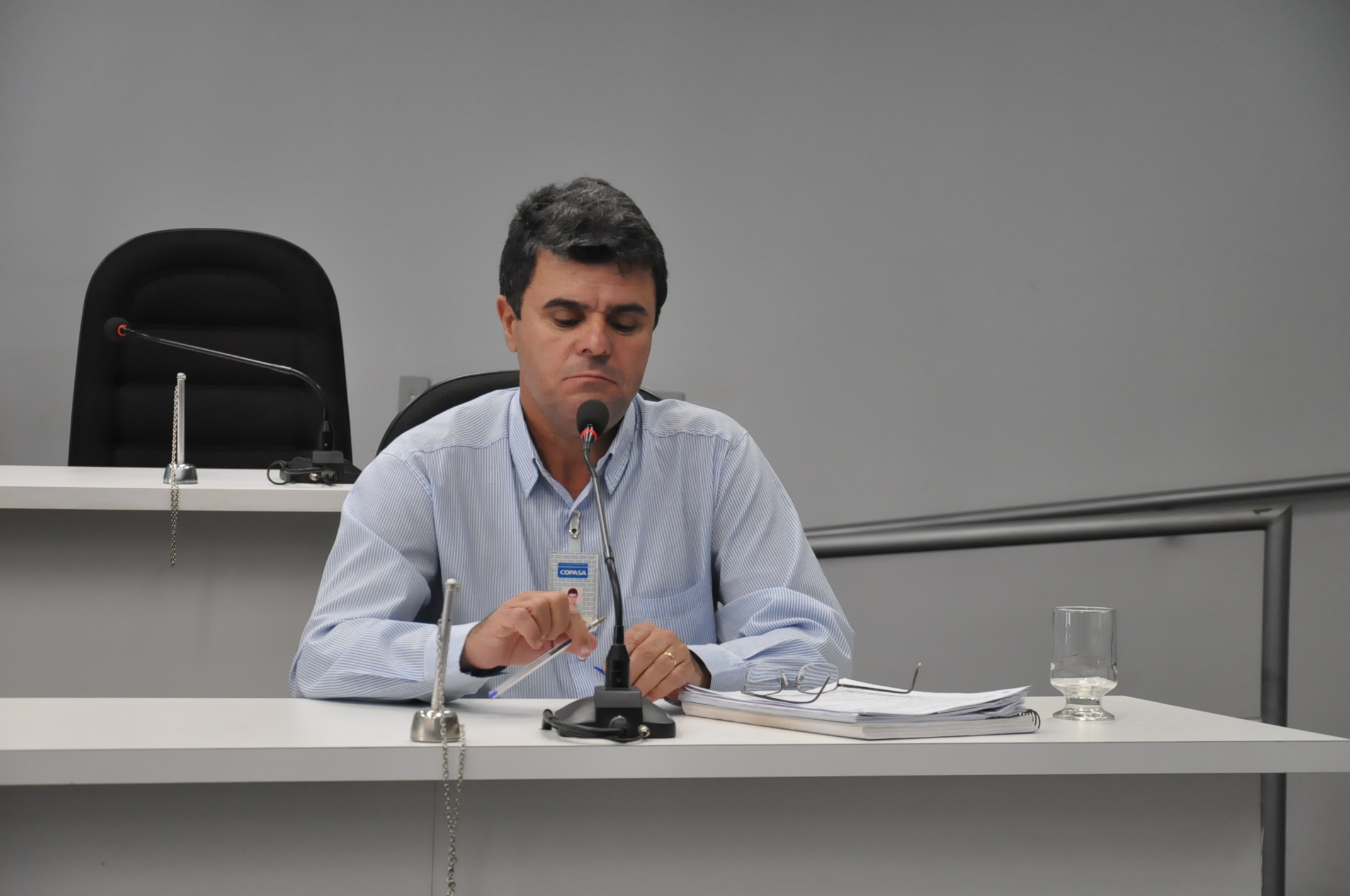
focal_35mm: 99
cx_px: 675
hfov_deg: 20.6
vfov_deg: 13.8
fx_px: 3708
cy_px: 448
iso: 2000
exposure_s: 1/160
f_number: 5.3
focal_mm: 66
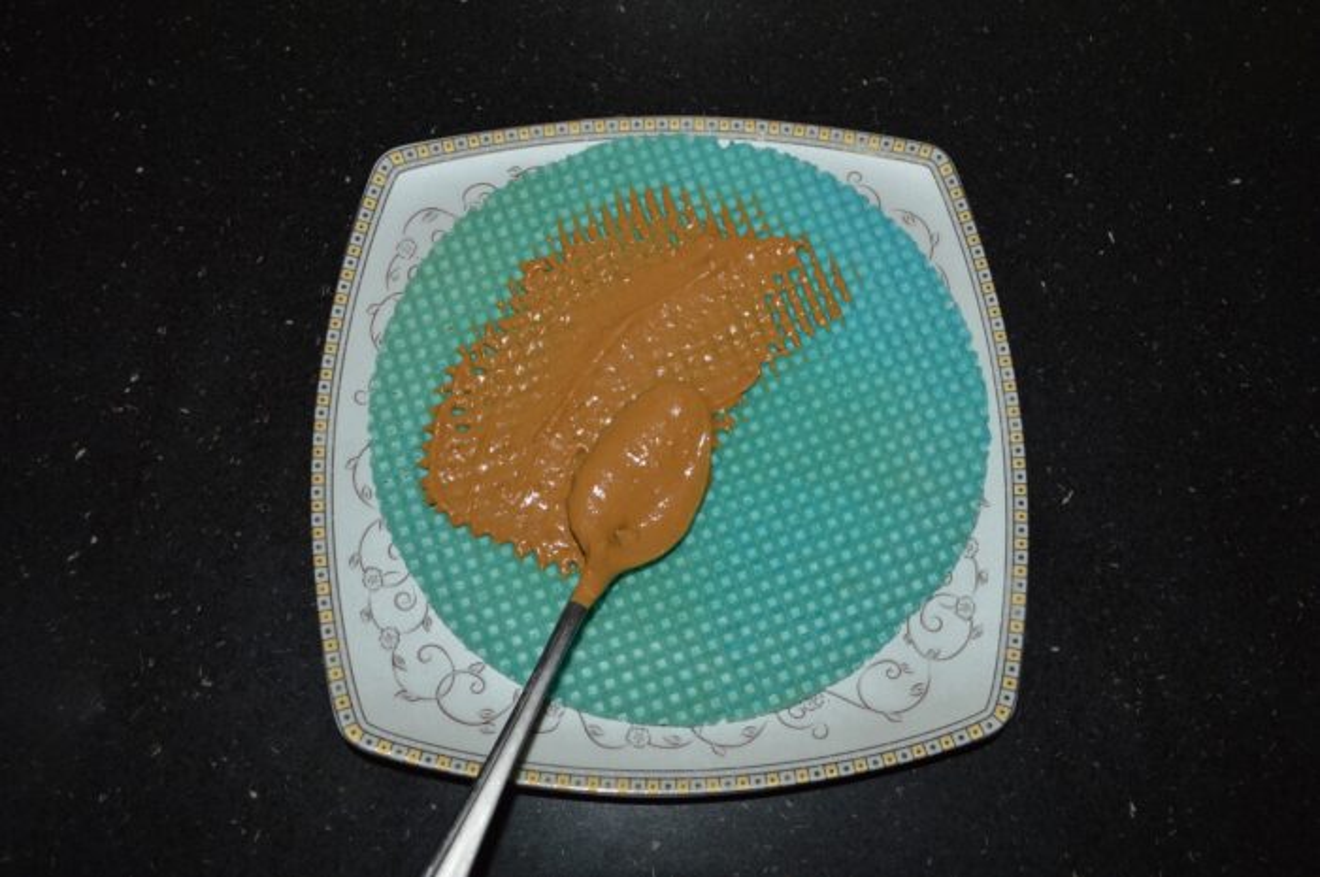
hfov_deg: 67.4
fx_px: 989
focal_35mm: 27
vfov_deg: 47.8
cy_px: 438
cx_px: 660
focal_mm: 18
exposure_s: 1/60
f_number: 8
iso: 100
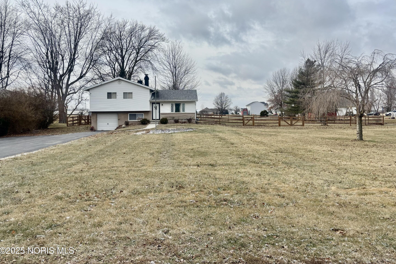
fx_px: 308
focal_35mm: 28
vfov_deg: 46.2
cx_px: 204
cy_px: 111
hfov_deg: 65.5
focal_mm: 5.96
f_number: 1.6
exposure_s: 1/2710
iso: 50
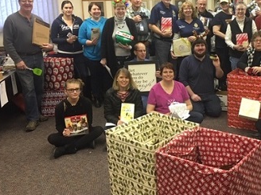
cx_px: 180
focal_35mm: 42
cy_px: 69
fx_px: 316
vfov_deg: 34.0
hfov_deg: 44.0
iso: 80
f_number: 2.2
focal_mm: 4.15
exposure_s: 1/30
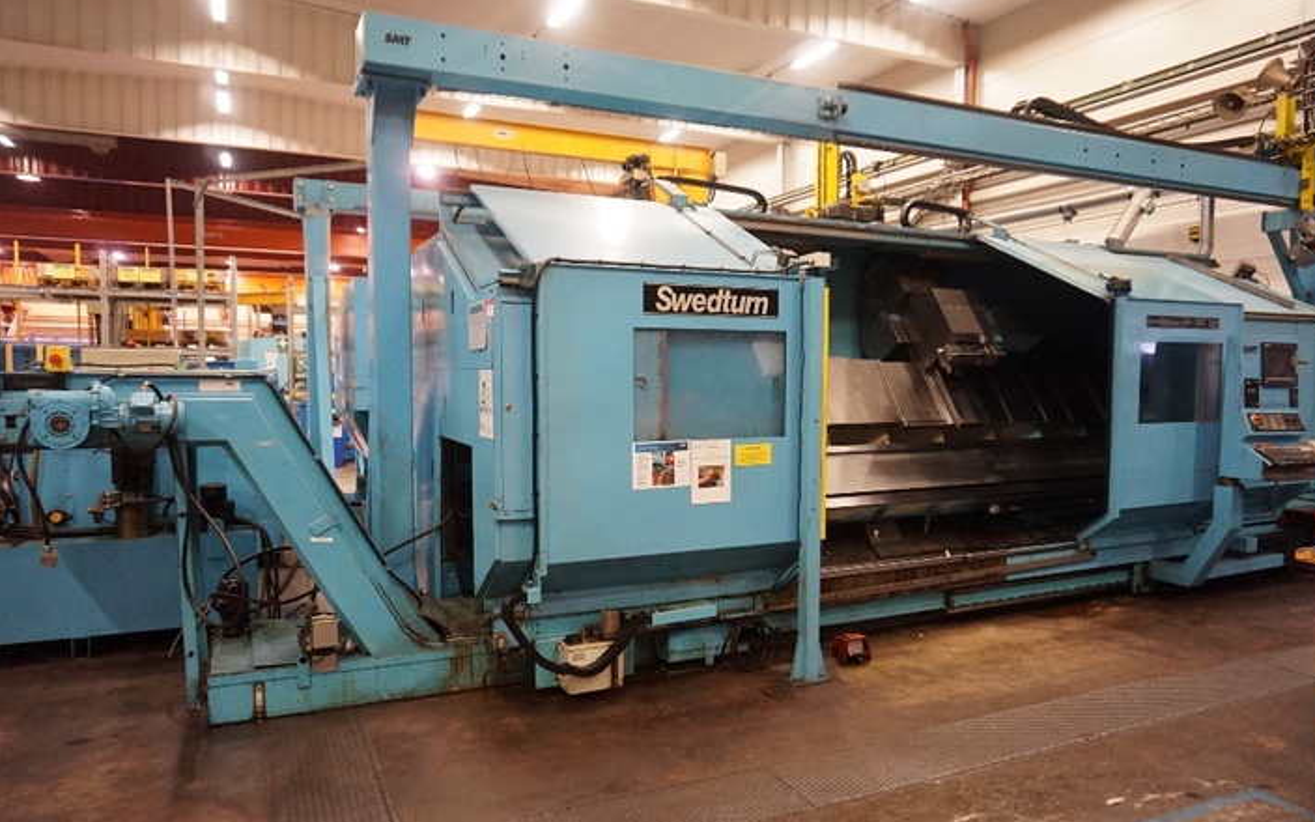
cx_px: 671
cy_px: 433
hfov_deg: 72.5
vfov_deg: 49.3
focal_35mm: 25
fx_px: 896
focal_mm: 16
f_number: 3.5
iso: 3200
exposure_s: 1/80
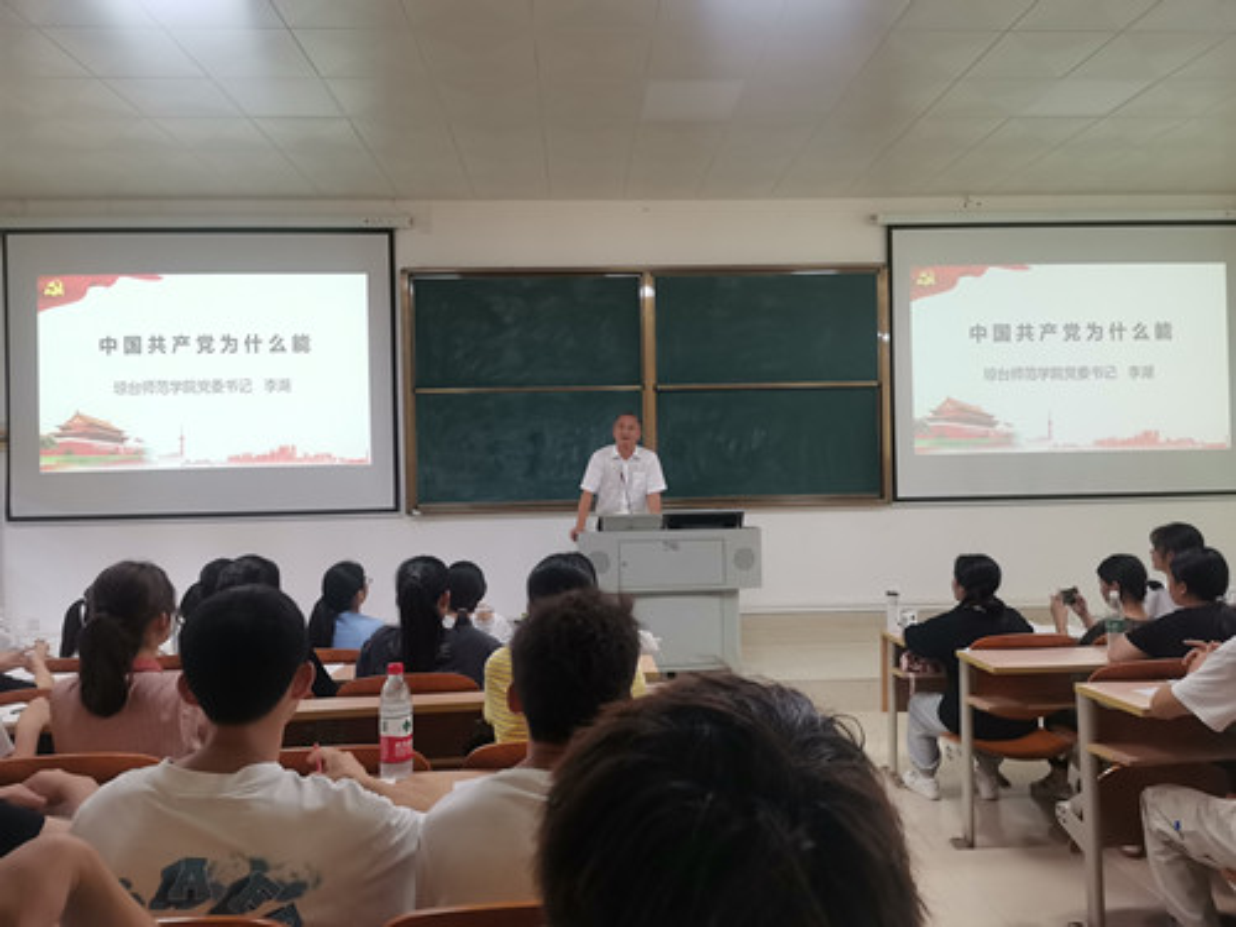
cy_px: 464
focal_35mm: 26
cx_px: 618
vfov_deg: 53.1
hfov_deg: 67.3
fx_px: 928
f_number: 1.8
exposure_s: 1/100
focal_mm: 4.75
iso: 250
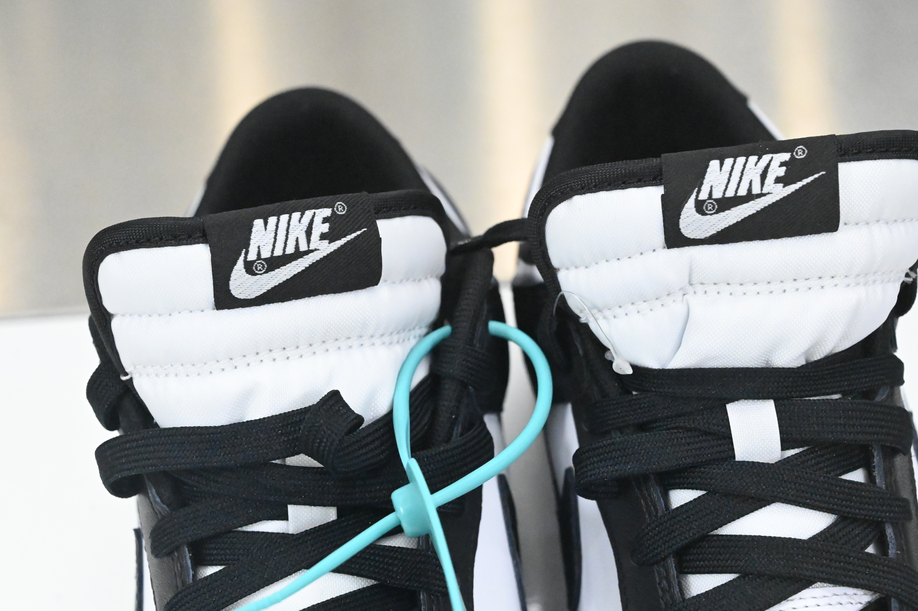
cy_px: 306
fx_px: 1784
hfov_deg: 28.9
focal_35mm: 70
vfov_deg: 19.4
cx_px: 459
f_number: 9
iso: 32000
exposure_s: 1/2500
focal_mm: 70
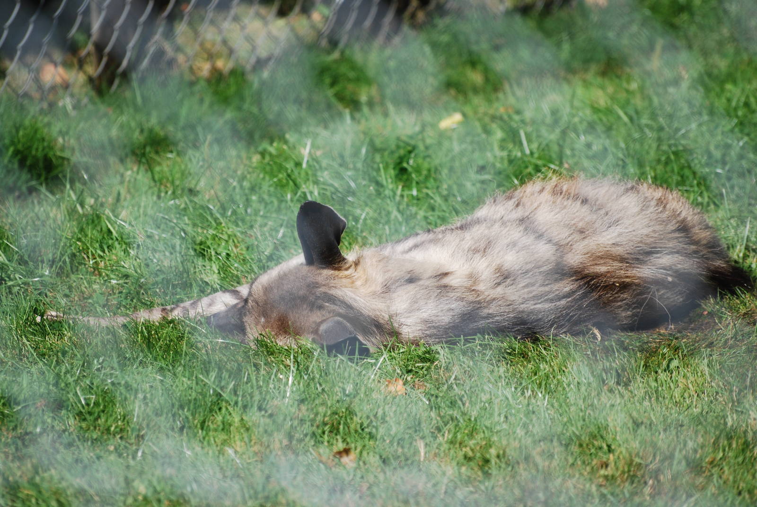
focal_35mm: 360
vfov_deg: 3.8
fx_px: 7579
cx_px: 378
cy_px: 254
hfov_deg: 5.7
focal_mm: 240
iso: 200
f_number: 5.3
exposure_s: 1/800
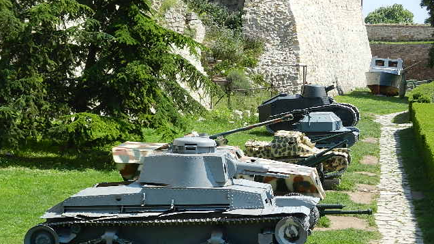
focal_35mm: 116
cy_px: 151
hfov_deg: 18.5
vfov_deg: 10.4
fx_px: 1335
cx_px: 217
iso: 160
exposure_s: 1/500
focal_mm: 19.1
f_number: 5
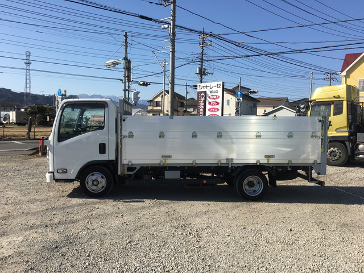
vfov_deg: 48.2
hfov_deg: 61.7
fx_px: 305
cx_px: 182
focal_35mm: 29
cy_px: 136
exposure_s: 1/1672
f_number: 2.2
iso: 25
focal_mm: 4.15
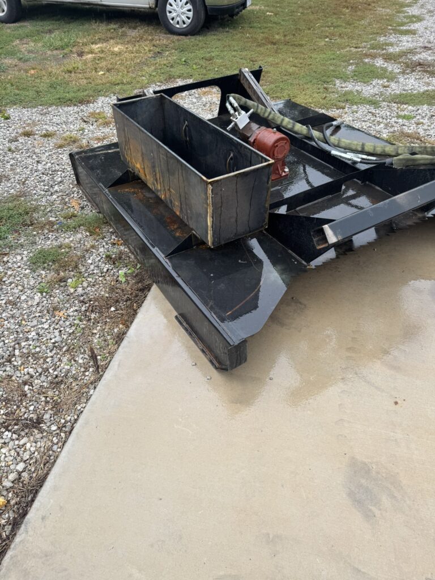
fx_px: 402
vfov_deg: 71.6
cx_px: 218
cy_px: 290
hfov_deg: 56.8
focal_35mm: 24
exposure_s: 1/329
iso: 80
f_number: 1.78
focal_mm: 6.76
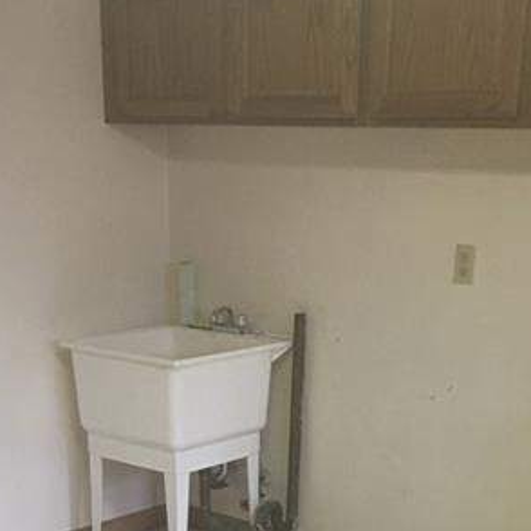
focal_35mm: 67
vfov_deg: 23.7
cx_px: 242
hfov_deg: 25.7
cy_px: 620
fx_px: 1163
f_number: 2.2
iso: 40
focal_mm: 4.15
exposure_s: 1/15
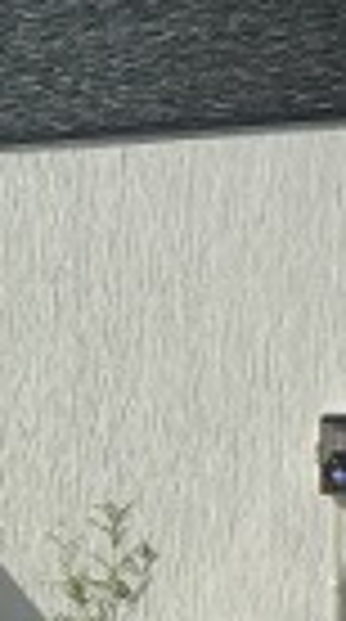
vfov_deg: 20.4
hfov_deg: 10.5
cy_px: 369
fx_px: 1723
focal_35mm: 105
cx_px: -350
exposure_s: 1/200
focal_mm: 4.7
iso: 50
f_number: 7.9
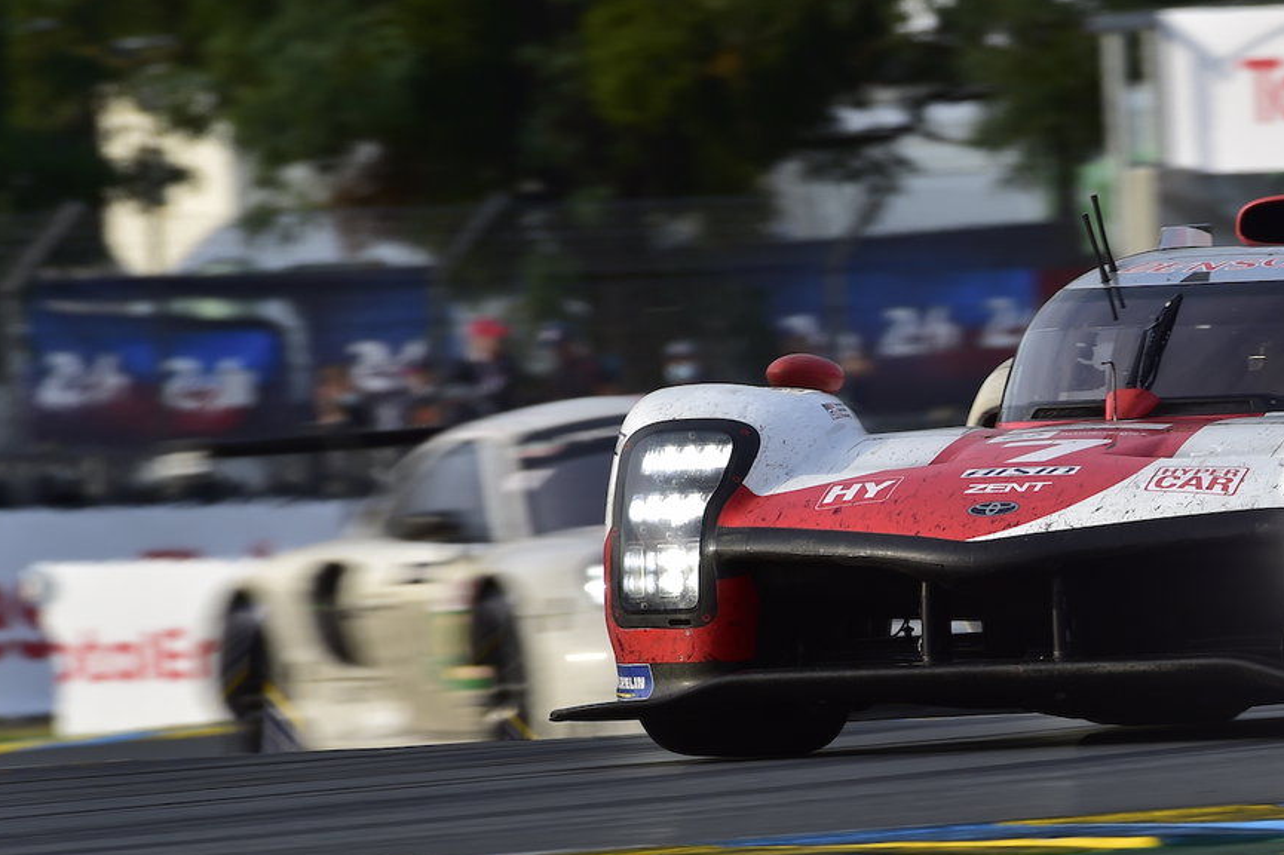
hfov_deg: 2.2
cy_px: 396
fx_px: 32977
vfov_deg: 1.5
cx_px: 1054
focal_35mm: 925
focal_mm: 500
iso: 320
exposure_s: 1/200
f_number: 14
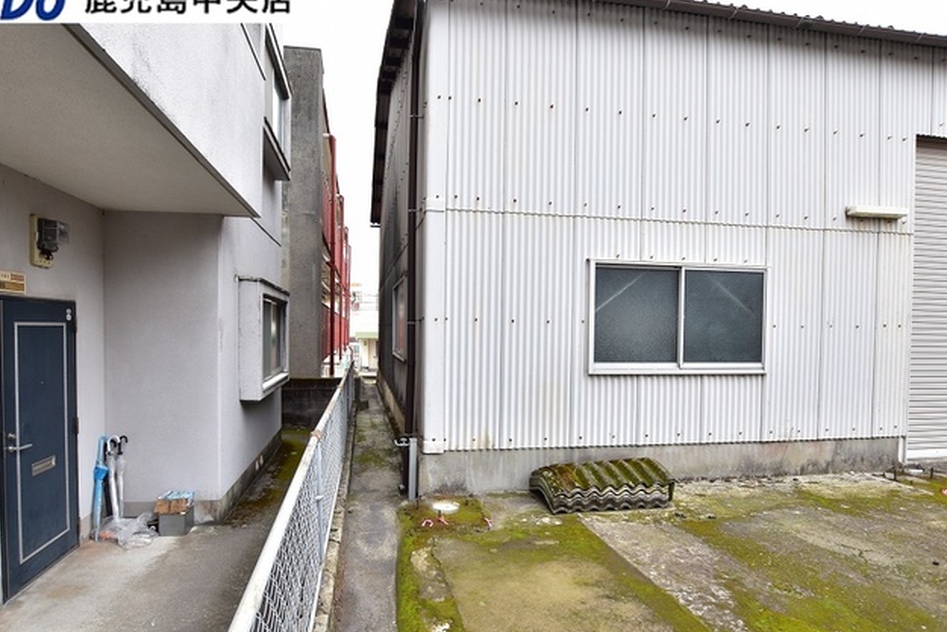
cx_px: 430
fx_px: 474
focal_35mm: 18
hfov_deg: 89.8
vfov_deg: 67.3
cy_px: 341
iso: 160
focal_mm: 10
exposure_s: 1/100
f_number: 4.5
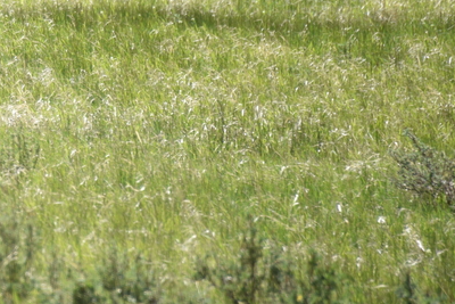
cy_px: -97
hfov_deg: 2.1
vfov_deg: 1.4
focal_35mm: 960
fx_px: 12137
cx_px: -226
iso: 320
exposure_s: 1/640
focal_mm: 300
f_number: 5.6
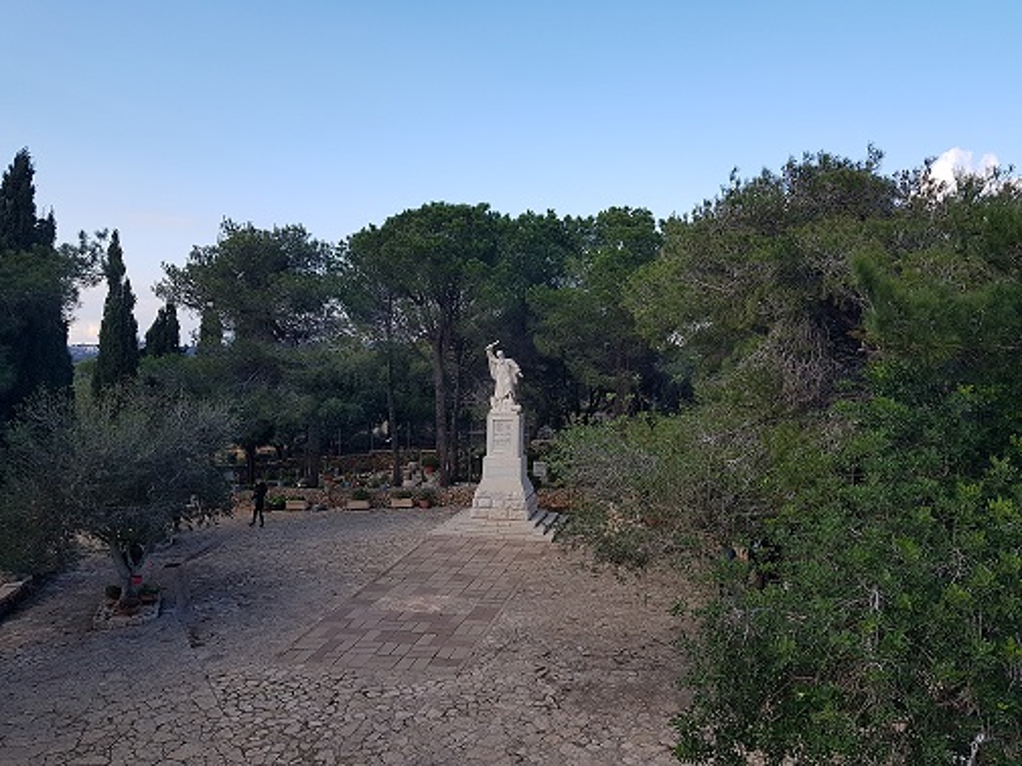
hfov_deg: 67.3
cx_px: 511
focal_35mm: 26
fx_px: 768
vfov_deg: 53.1
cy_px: 383
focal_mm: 4.3
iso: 40
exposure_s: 1/720
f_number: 1.7
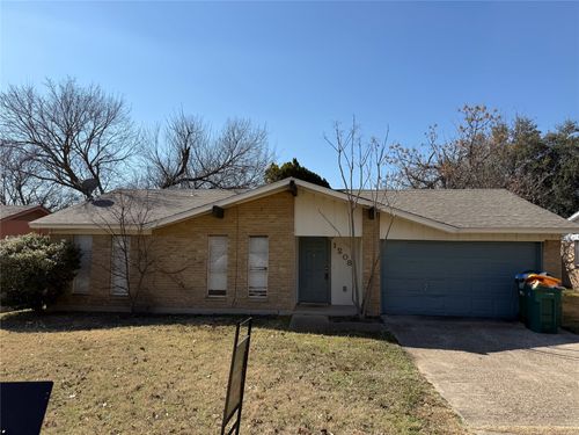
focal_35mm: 24
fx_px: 401
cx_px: 290
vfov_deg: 56.8
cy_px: 218
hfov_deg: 71.6
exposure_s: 1/4673
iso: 80
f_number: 1.78
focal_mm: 6.76
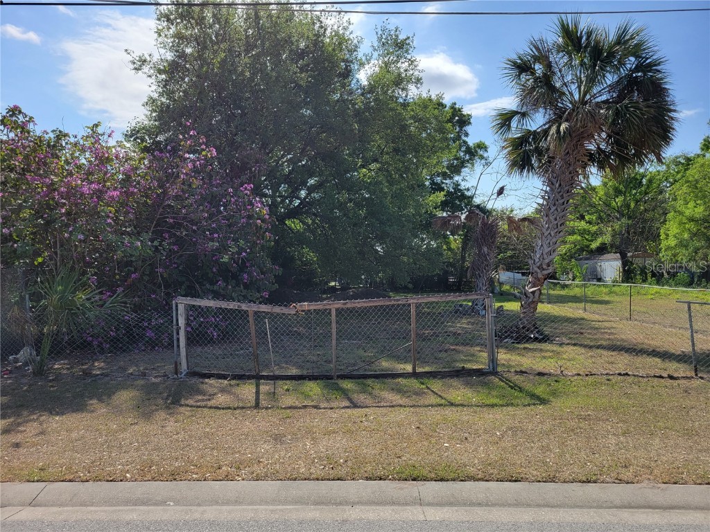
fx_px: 533
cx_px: 355
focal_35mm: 26
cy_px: 266
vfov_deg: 53.1
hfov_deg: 67.3
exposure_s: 1/2204
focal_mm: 5.4
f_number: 1.8
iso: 40
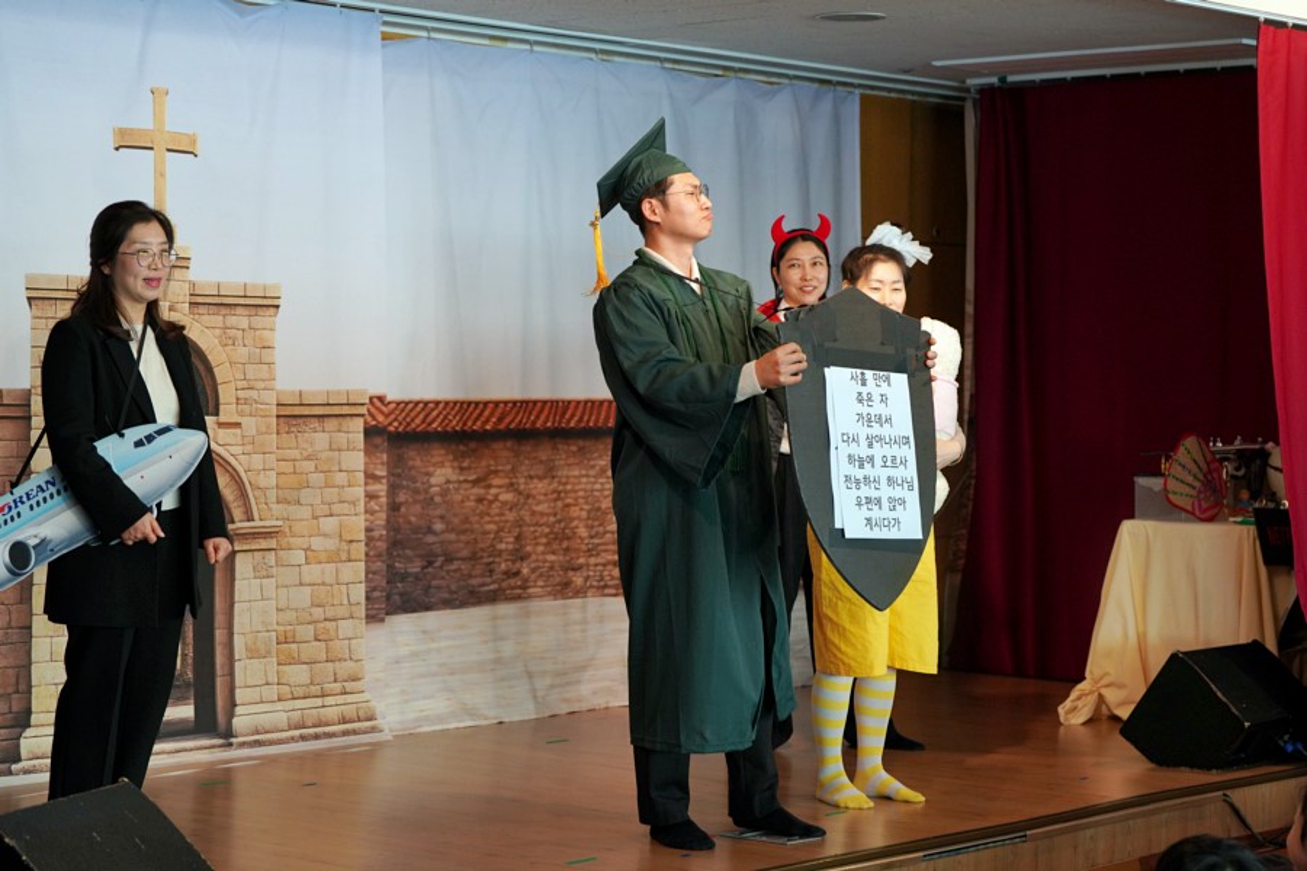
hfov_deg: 25.7
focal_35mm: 79
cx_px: 654
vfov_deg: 17.3
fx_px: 2868
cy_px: 436
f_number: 4
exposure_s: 1/160
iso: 1600
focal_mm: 79
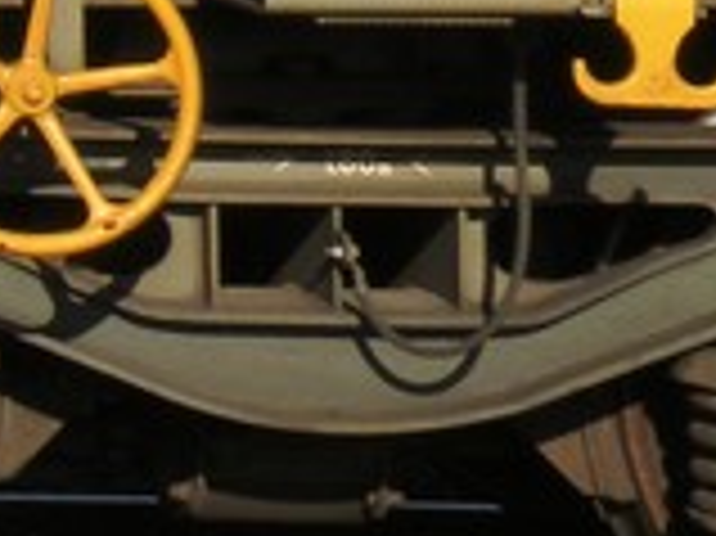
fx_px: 4361
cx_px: -1015
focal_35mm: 211
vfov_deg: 6.8
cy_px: -522
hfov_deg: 8.5
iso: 64
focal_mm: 7.4
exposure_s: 1/279
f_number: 7.1
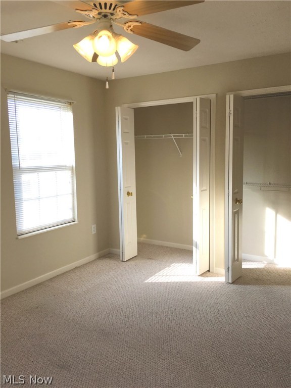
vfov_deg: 61.7
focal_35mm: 29
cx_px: 146
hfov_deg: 48.2
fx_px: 325
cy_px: 194
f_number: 2.2
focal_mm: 4.15
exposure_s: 1/218
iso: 25
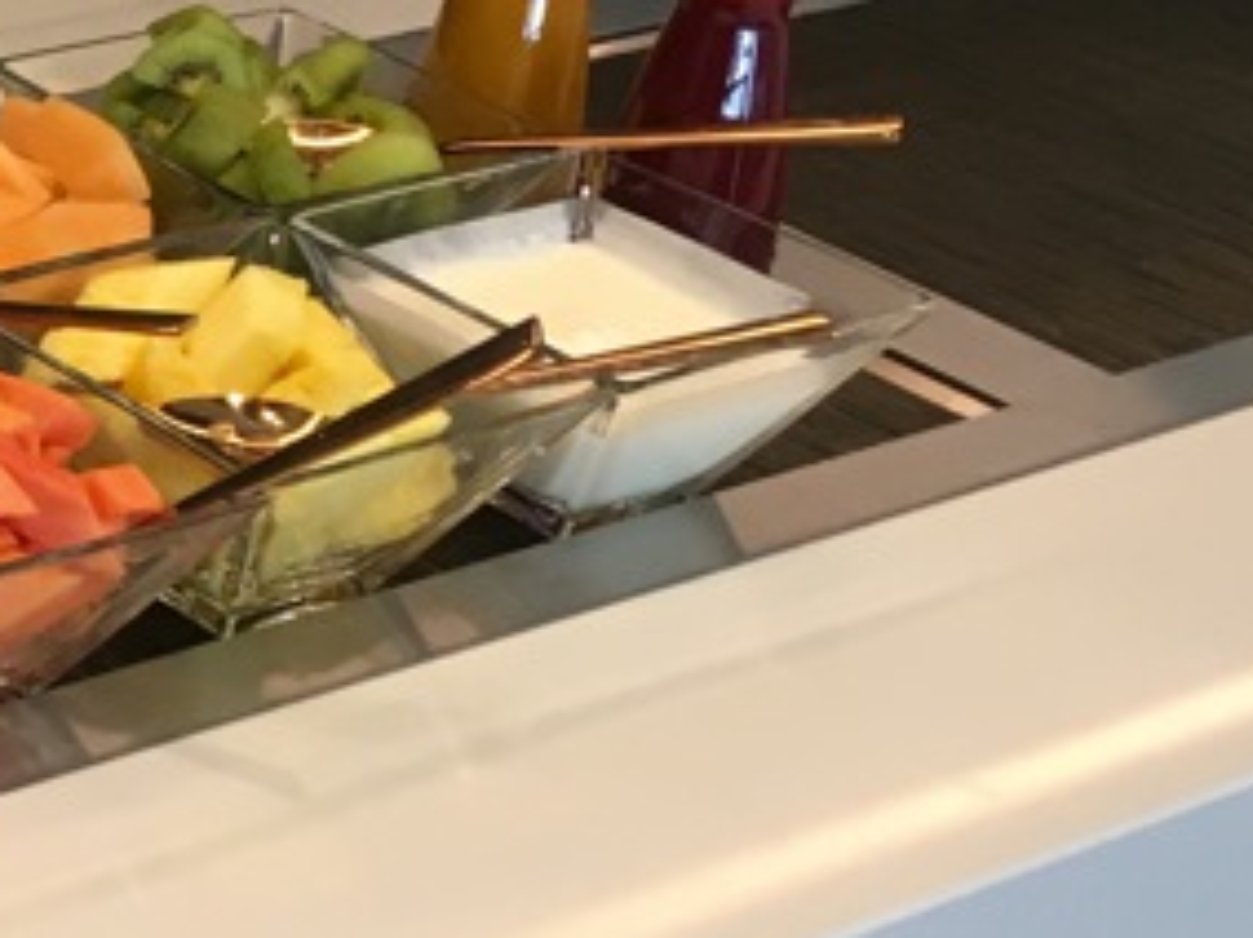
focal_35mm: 105
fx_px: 3799
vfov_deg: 14.1
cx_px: -770
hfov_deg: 16.6
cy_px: 562
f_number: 2.2
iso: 40
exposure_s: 1/33
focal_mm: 4.15
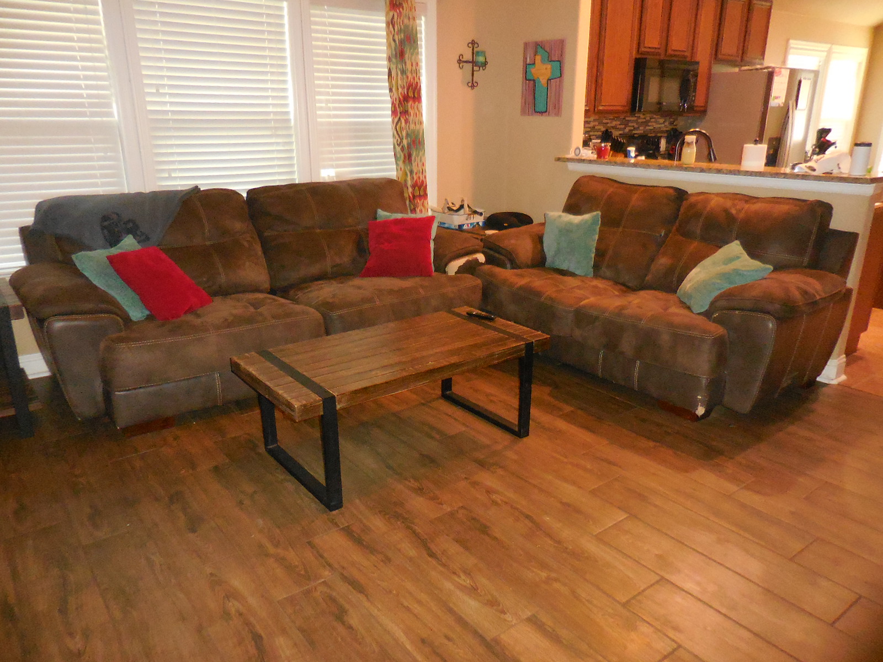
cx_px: 442
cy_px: 331
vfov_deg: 54.9
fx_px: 638
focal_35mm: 25
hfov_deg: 69.4
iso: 1100
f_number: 3.3
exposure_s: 1/25
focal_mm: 4.5
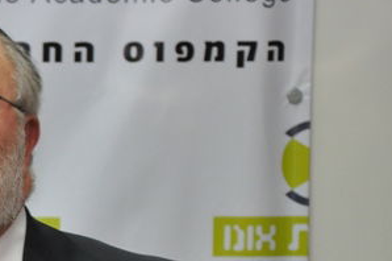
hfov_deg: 6.0
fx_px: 3724
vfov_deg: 4.0
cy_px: 295
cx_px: -93
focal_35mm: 342
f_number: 5.6
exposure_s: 1/60
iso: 800
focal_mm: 85
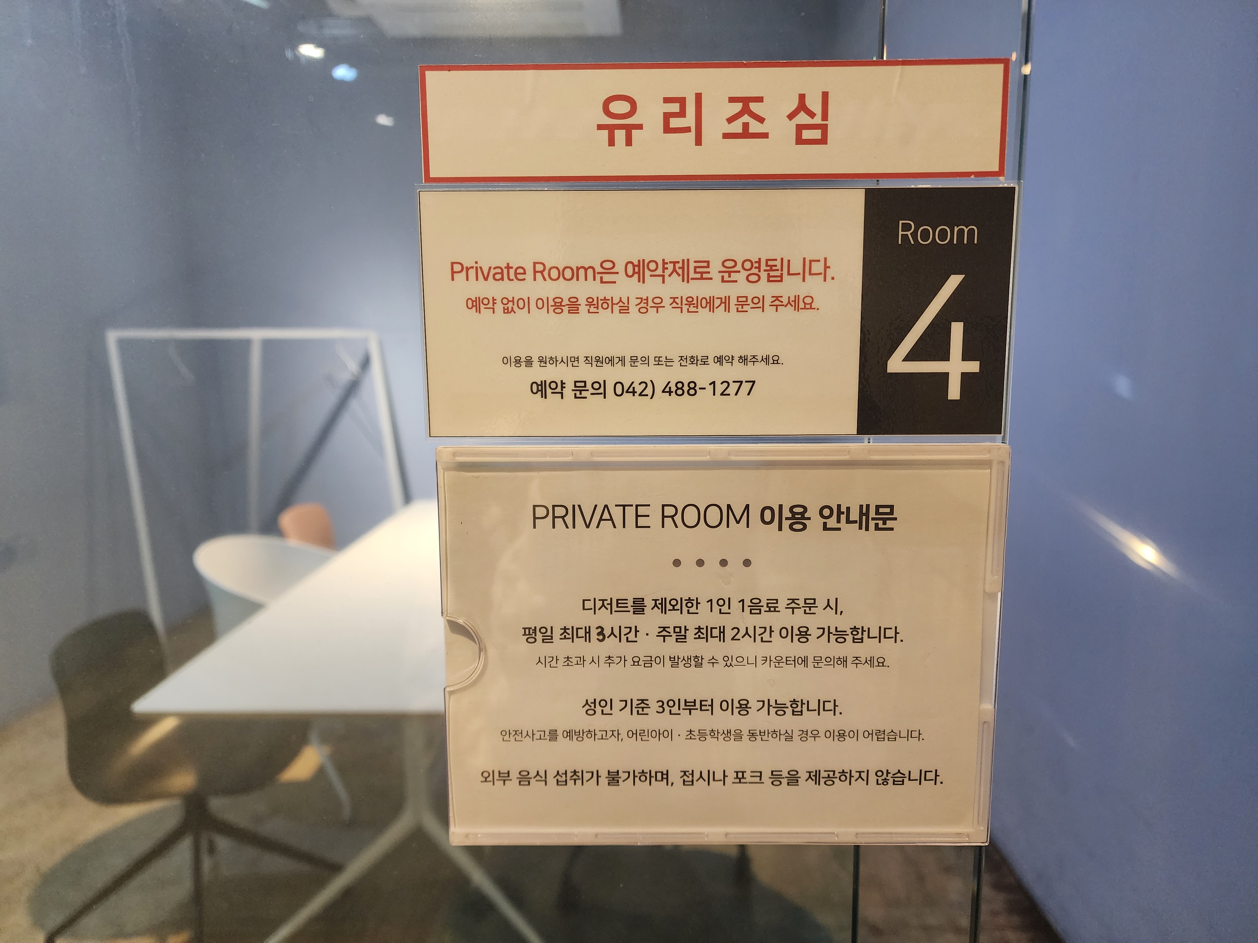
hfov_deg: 73.9
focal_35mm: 23
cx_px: 629
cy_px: 472
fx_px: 836
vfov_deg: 58.9
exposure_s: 1/120
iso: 640
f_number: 1.8
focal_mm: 6.4
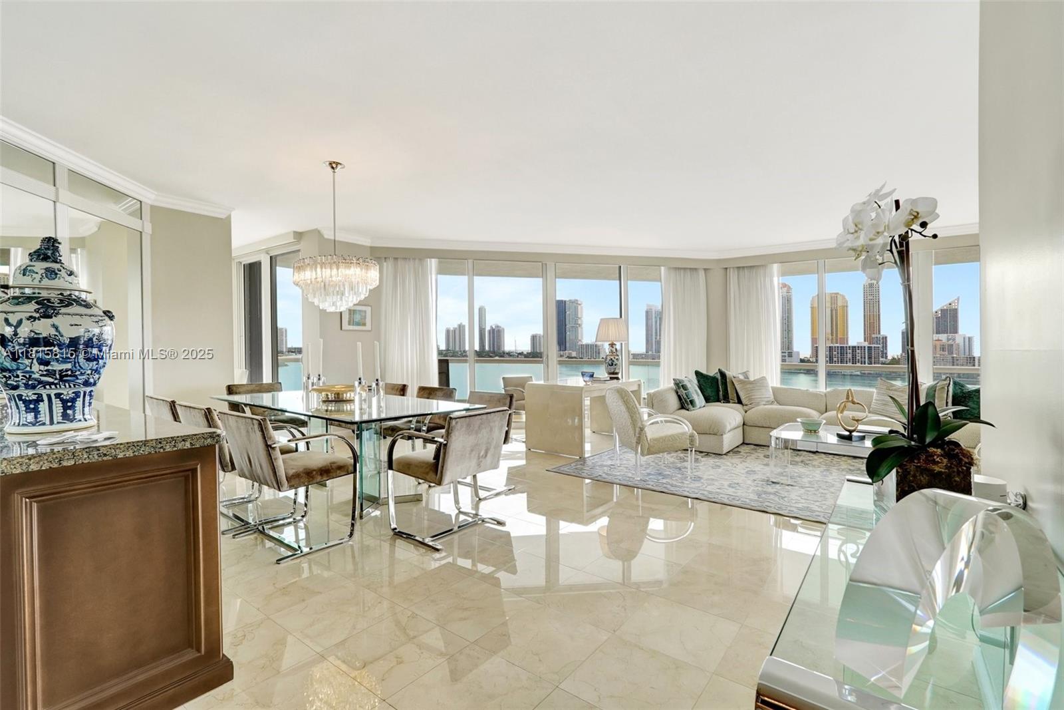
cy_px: 355
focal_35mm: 16
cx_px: 532
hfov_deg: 95.0
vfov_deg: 72.1
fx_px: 488
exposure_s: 1/40
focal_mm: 16.5
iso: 640
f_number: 13
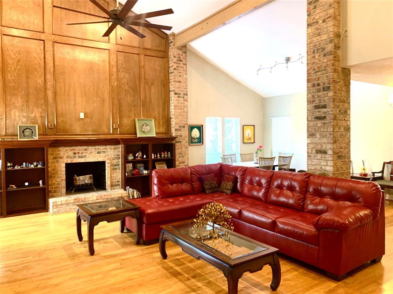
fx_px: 295
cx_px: 196
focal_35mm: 26
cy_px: 147
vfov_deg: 53.1
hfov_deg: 67.3
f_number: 1.8
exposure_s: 1/30
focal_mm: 4.25
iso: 320
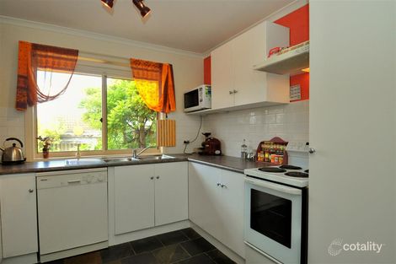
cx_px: 198
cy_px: 132
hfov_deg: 85.4
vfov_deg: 63.2
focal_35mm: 20
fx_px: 214
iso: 1250
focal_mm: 13
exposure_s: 1/200
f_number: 5.6
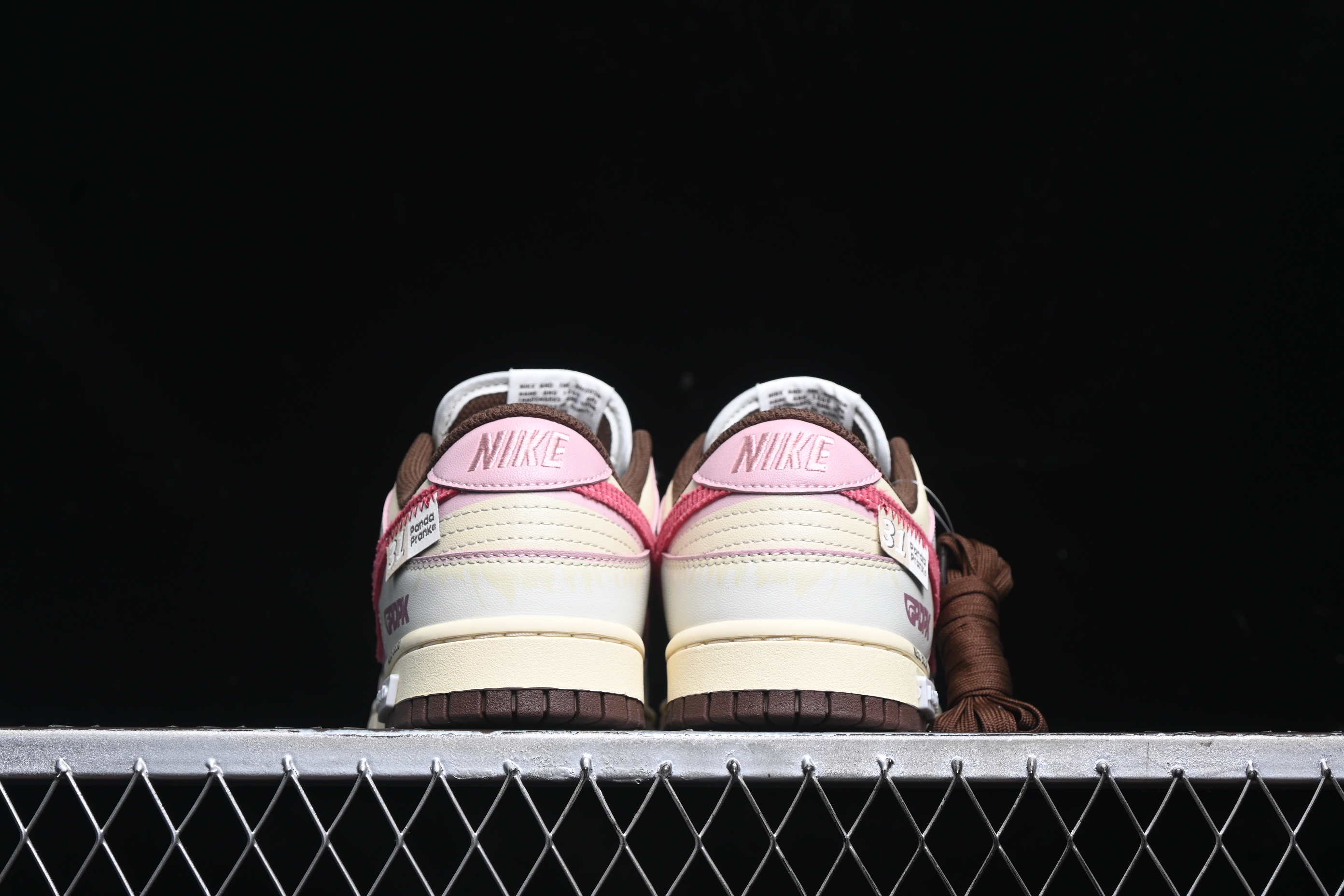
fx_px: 2800
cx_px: 672
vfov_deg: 18.2
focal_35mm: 75
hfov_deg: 27.0
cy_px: 448
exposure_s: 1/60
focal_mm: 50
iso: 160
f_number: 6.3
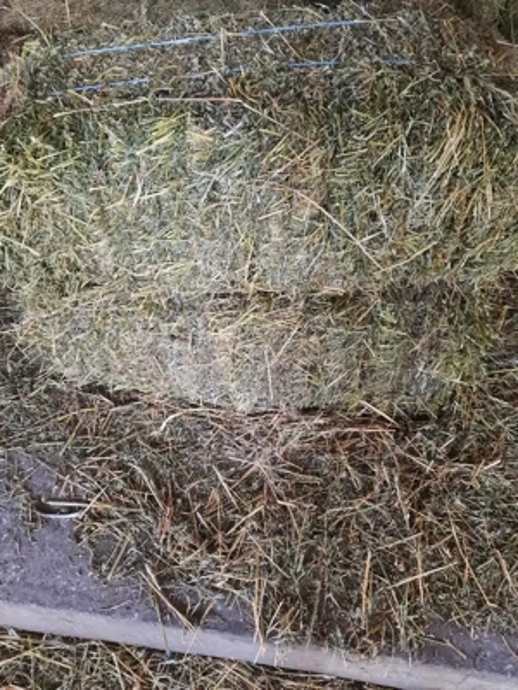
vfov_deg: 69.4
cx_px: 259
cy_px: 345
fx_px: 499
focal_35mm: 25
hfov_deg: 54.9
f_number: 2
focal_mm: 4.6
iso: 400
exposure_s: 1/33
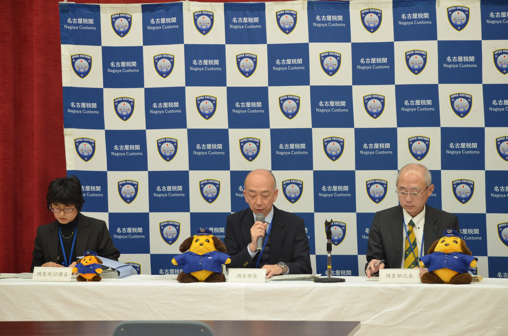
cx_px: 254
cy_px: 168
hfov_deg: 16.1
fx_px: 1795
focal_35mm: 128
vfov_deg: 10.7
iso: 1800
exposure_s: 1/125
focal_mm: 85
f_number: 4.8
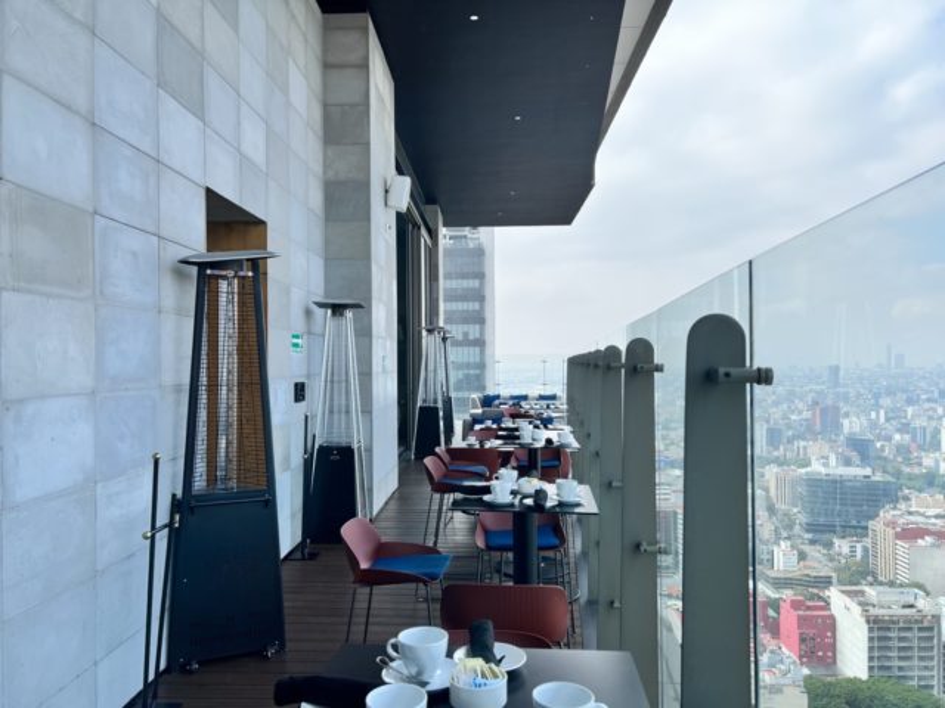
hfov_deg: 67.3
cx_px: 472
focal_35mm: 26
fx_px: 710
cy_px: 354
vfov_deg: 53.1
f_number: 1.5
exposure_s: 1/723
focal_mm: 5.7
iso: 50
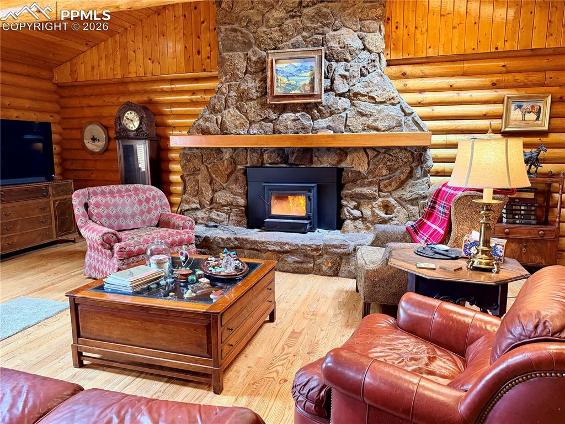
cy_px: 212
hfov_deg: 71.6
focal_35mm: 24
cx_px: 282
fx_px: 392
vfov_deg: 56.8
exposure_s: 1/60
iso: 640
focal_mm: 6.76
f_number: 1.78
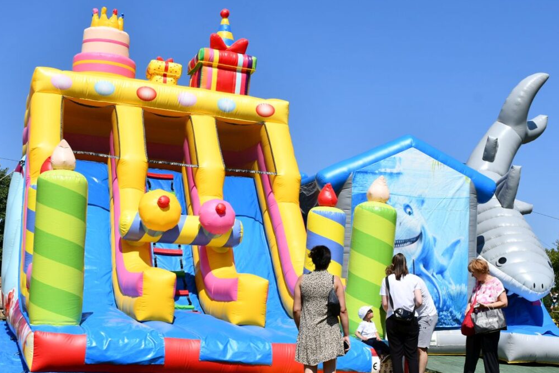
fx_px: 776
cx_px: 289
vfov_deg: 27.0
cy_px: 214
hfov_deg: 39.6
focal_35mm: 50
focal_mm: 27
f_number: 10
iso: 100
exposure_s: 1/400
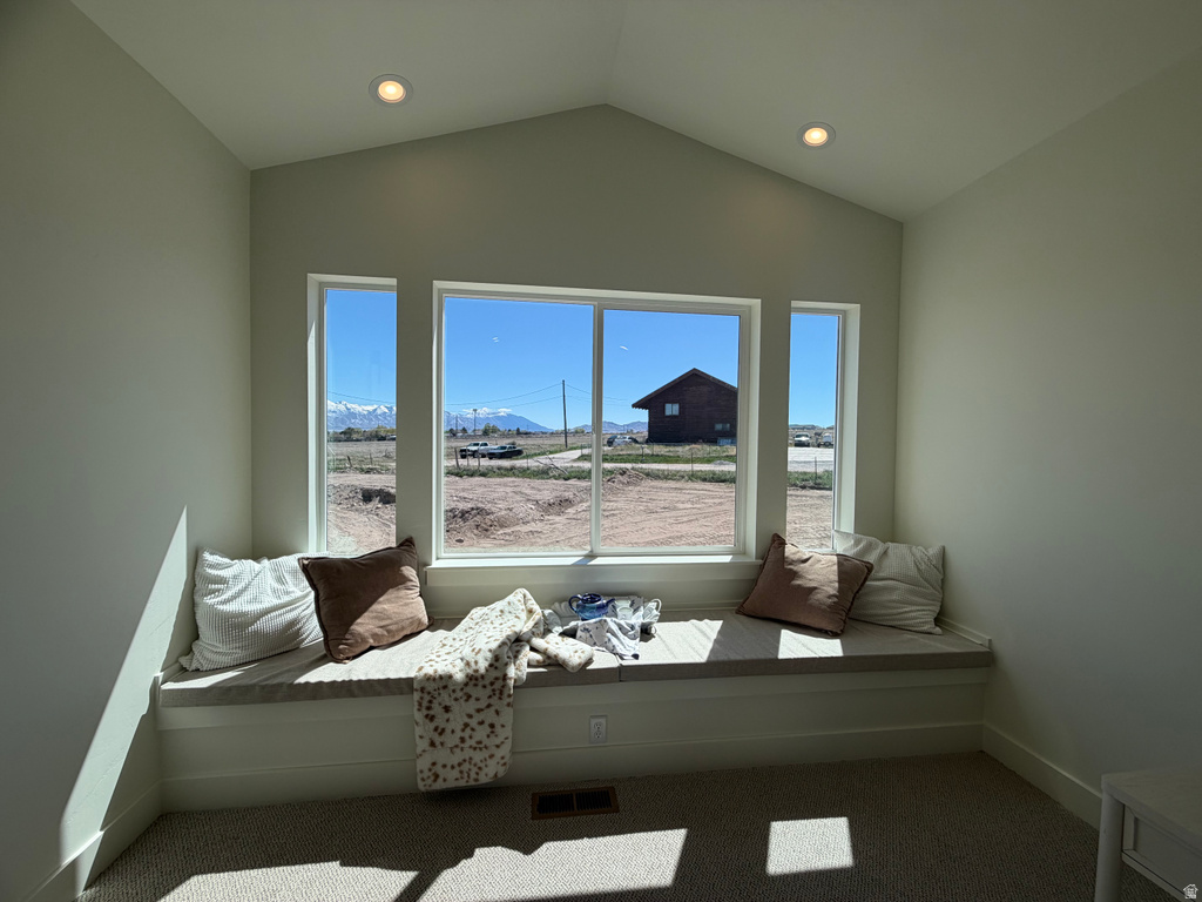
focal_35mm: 14
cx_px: 601
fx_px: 486
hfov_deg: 102.1
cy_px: 451
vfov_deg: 85.7
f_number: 2.2
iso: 32
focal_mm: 2.22
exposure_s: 1/770
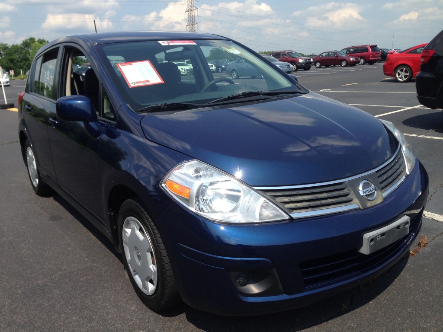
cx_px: 222
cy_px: 166
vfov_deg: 42.9
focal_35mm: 33
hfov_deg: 55.4
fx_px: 422
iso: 50
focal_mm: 4.12
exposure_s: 1/1391
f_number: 2.4
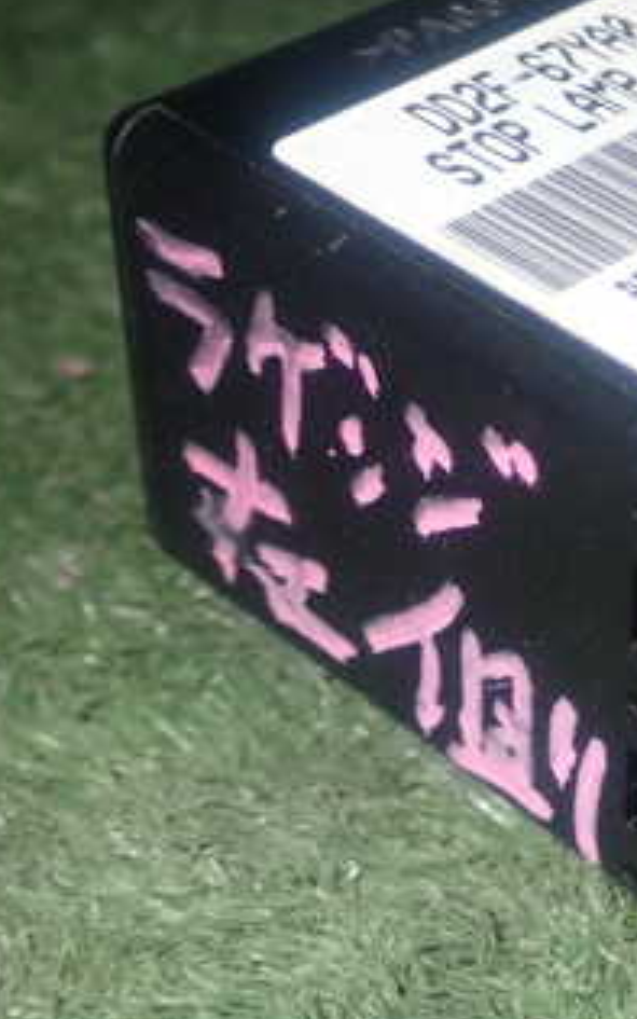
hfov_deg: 13.4
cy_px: 553
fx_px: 2638
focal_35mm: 95
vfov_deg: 21.9
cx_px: 770
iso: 320
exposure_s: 1/50
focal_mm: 8.4
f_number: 9
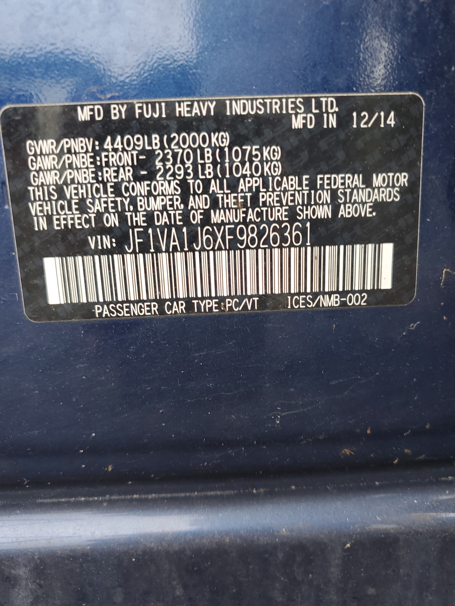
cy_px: 303
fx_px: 456
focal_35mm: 26
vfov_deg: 67.3
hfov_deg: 53.1
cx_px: 228
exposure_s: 1/60.2
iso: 50
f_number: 1.5
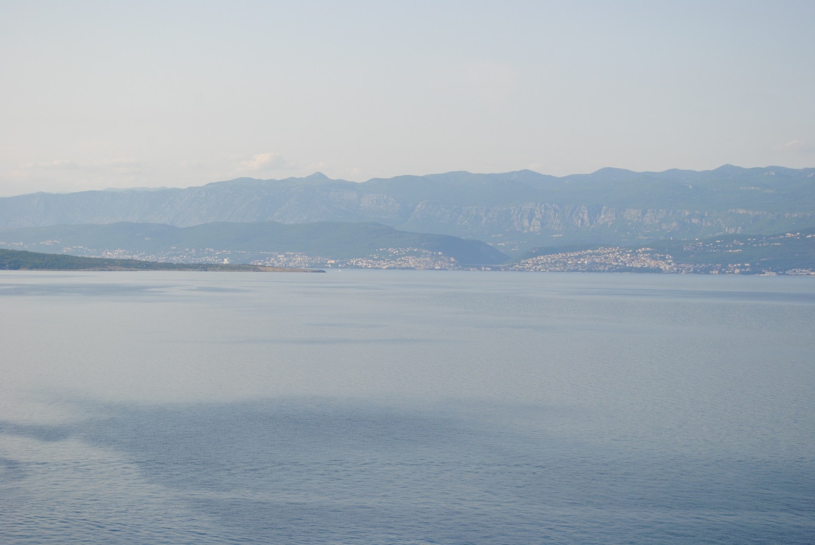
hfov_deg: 24.6
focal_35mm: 82
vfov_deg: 16.6
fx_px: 1870
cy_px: 272
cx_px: 408
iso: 100
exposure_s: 1/250
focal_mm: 55
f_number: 8
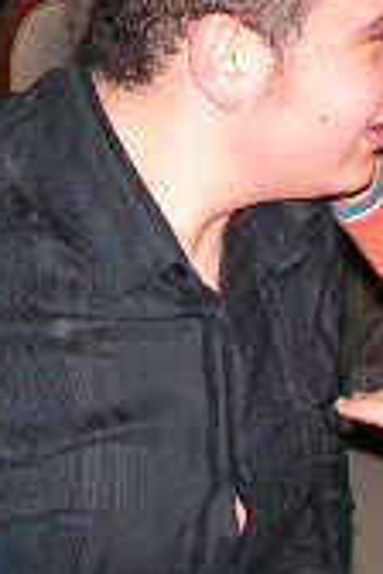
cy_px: -229
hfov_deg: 9.6
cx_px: 284
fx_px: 2282
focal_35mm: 143
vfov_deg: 13.7
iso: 200
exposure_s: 1/40
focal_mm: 6
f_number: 3.2
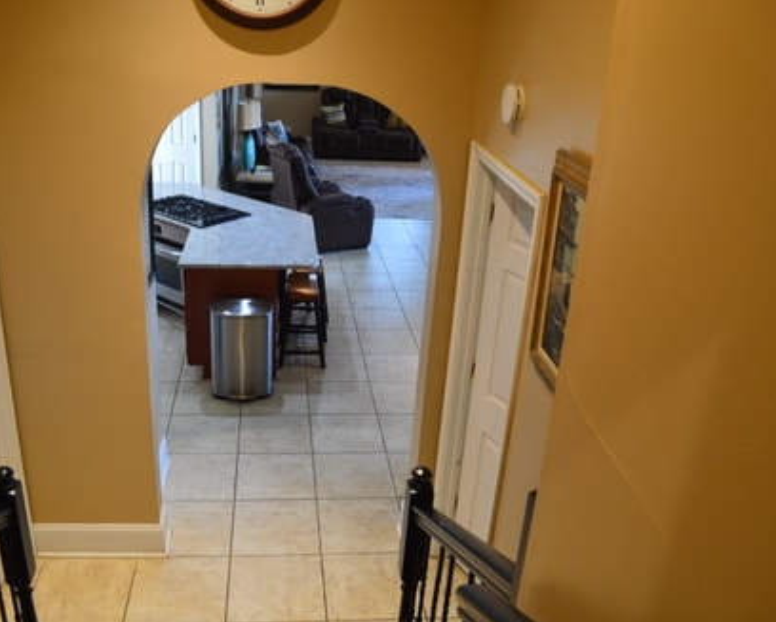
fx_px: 712
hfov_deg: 57.0
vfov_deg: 47.2
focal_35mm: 31
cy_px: 314
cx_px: 346
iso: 560
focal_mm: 18
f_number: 6.3
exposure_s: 1/15
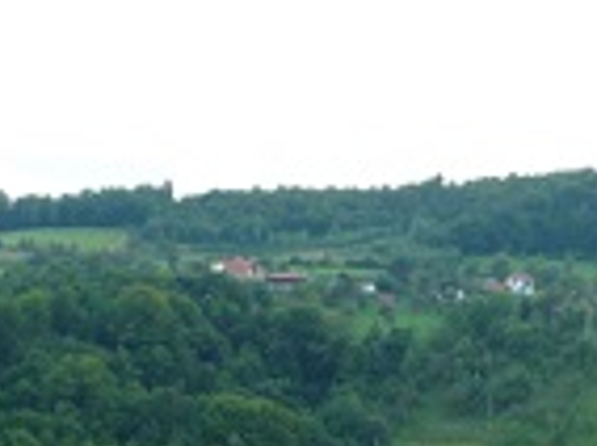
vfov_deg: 17.1
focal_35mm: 81
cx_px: 408
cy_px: 568
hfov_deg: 24.0
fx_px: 1395
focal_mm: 4.7
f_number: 3.3
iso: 100
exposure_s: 1/30
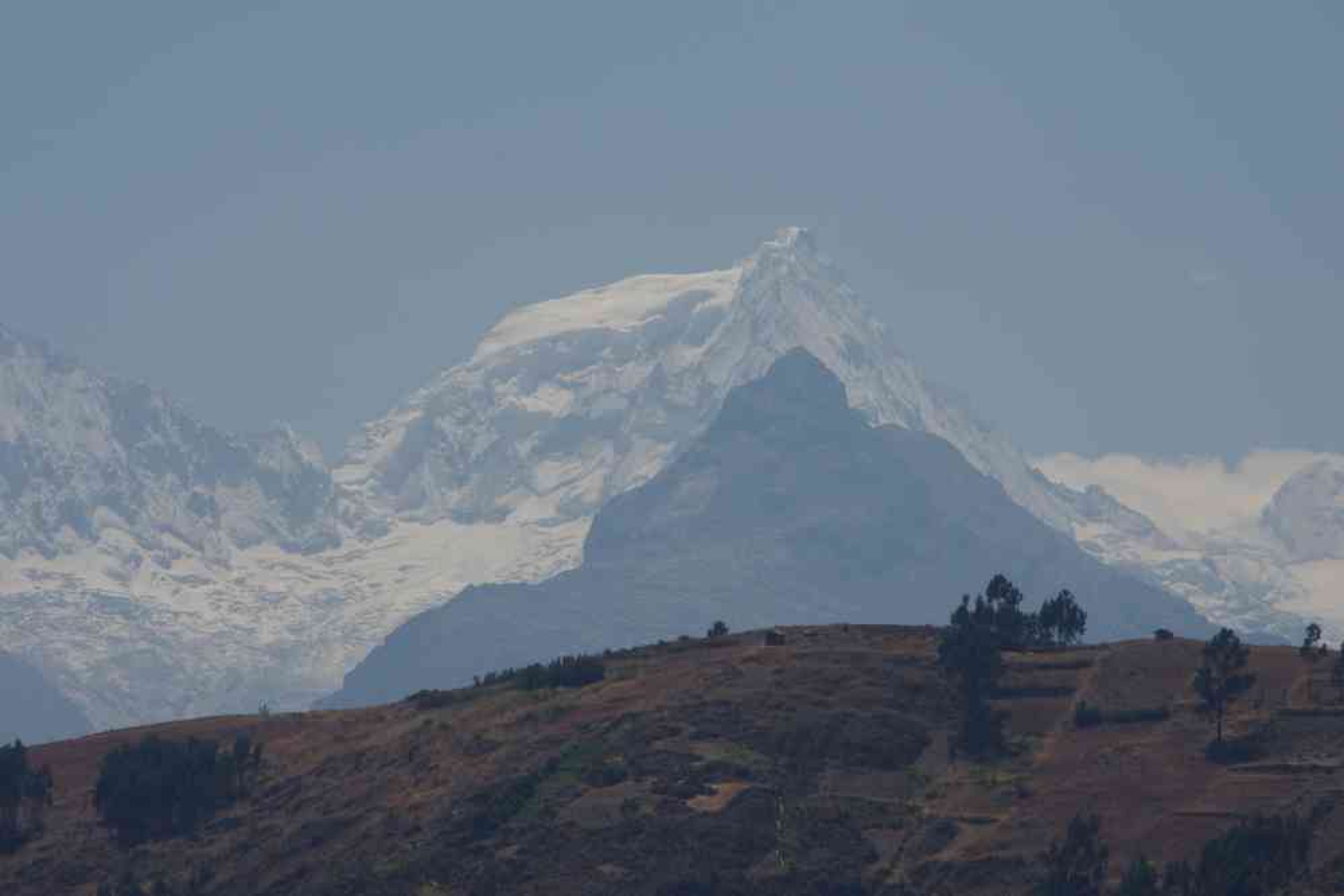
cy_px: 448
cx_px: 672
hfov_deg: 8.1
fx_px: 9519
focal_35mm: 255
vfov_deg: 5.4
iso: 200
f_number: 11
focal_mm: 170
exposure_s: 1/320
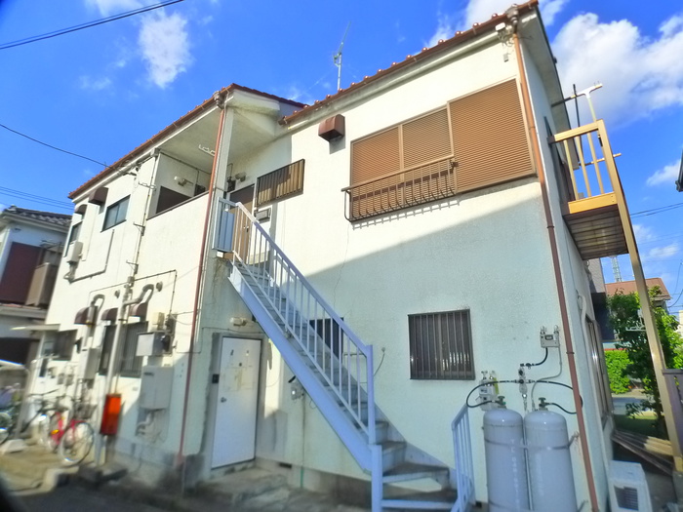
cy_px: 256
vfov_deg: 56.8
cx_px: 342
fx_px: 474
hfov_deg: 71.6
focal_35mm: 24
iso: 400
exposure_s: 1/800
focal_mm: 5.1
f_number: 4
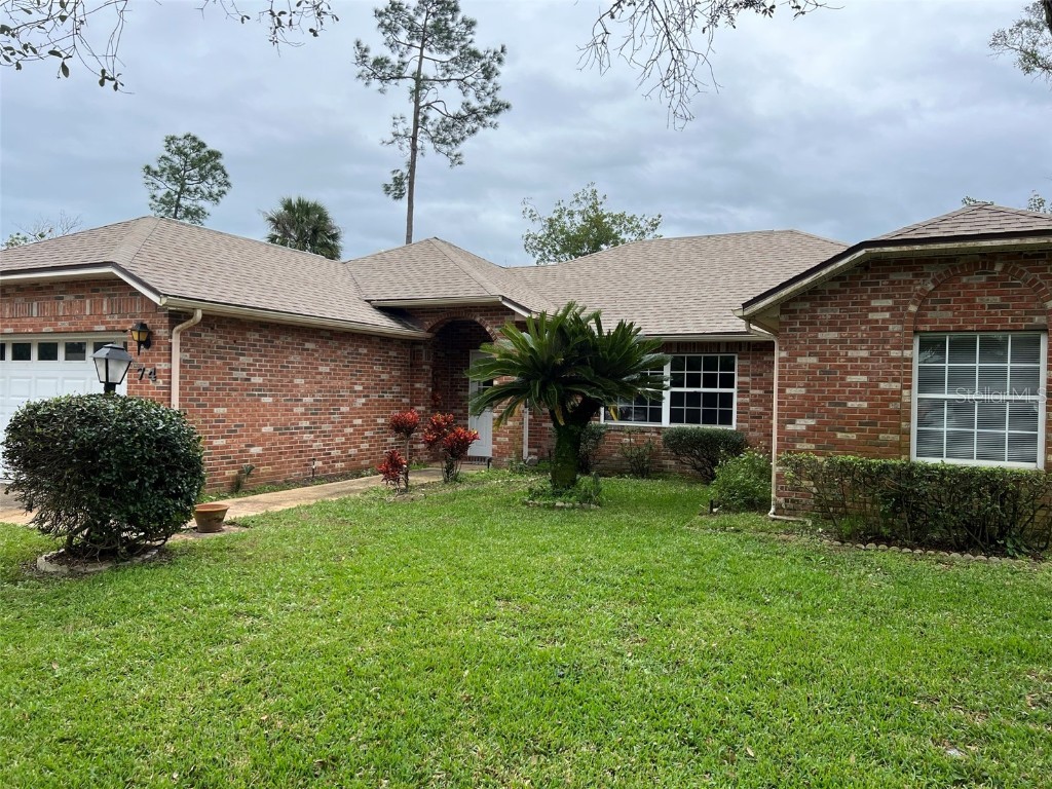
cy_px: 394
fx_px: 790
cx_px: 526
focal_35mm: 26
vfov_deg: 53.1
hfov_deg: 67.3
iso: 50
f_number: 1.5
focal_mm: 5.7
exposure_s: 1/1280
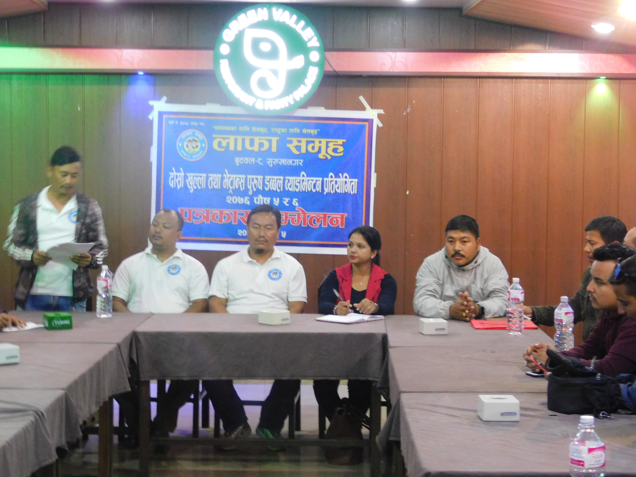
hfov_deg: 27.4
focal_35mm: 71
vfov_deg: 20.7
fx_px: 1304
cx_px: 318
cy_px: 238
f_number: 4.3
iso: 800
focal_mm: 12.6
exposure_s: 1/6
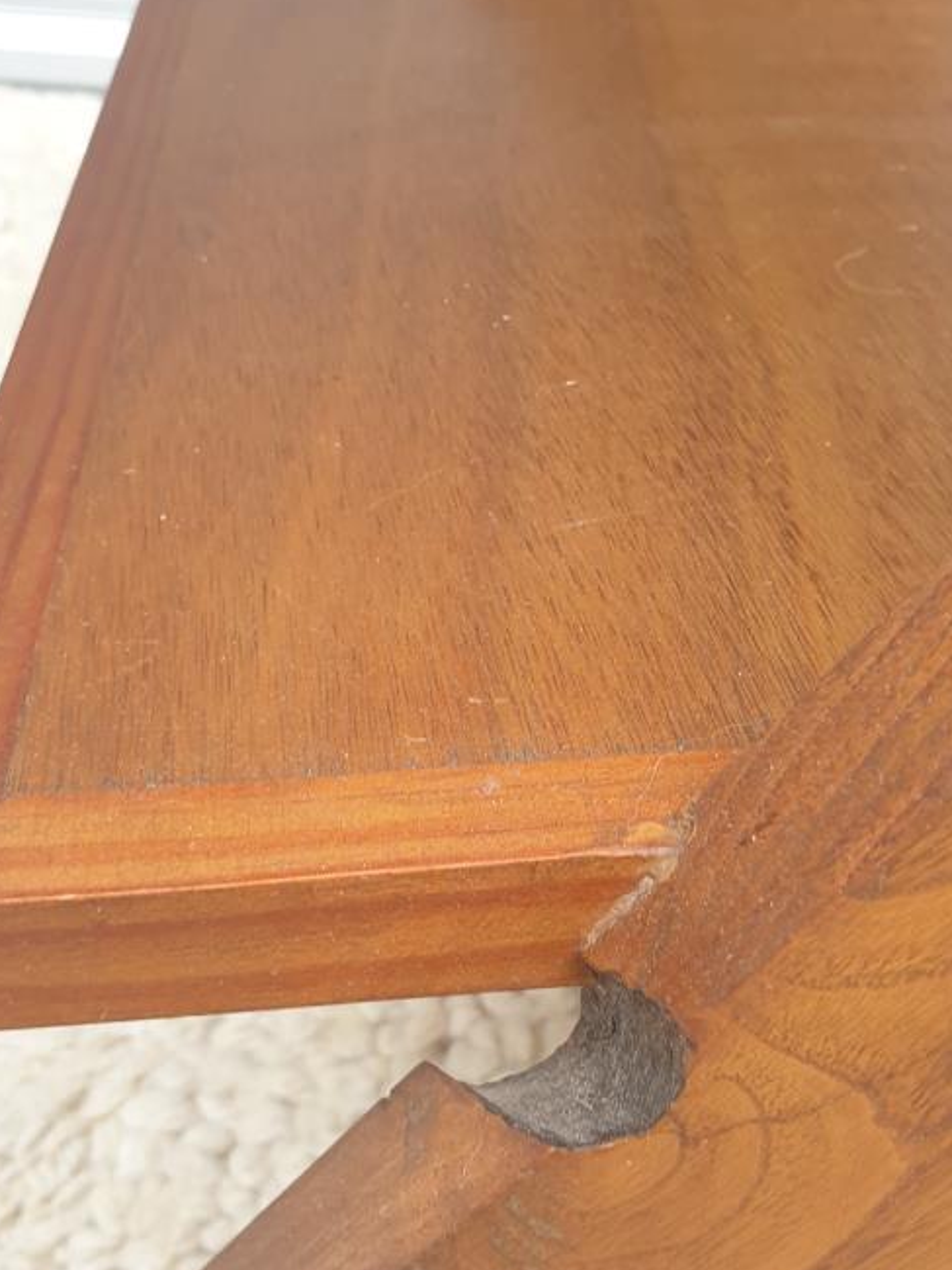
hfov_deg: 35.1
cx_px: 551
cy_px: 644
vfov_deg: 45.8
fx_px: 1503
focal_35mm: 41
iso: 100
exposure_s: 1/50
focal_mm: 4.3
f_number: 2.4
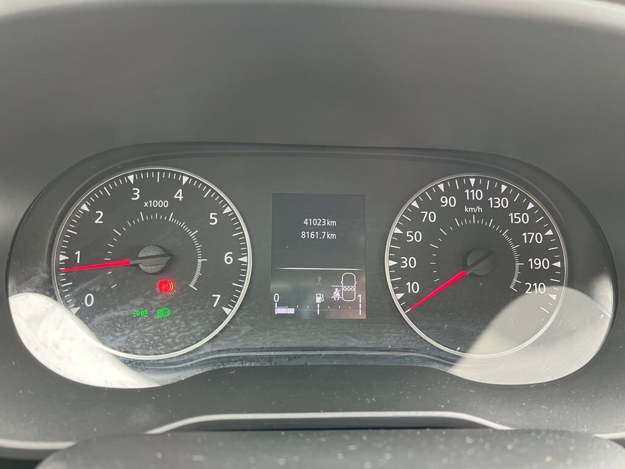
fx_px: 469
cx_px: 312
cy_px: 234
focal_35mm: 26
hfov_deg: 67.3
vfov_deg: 53.1
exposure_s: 1/60
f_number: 1.6
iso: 160
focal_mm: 5.1
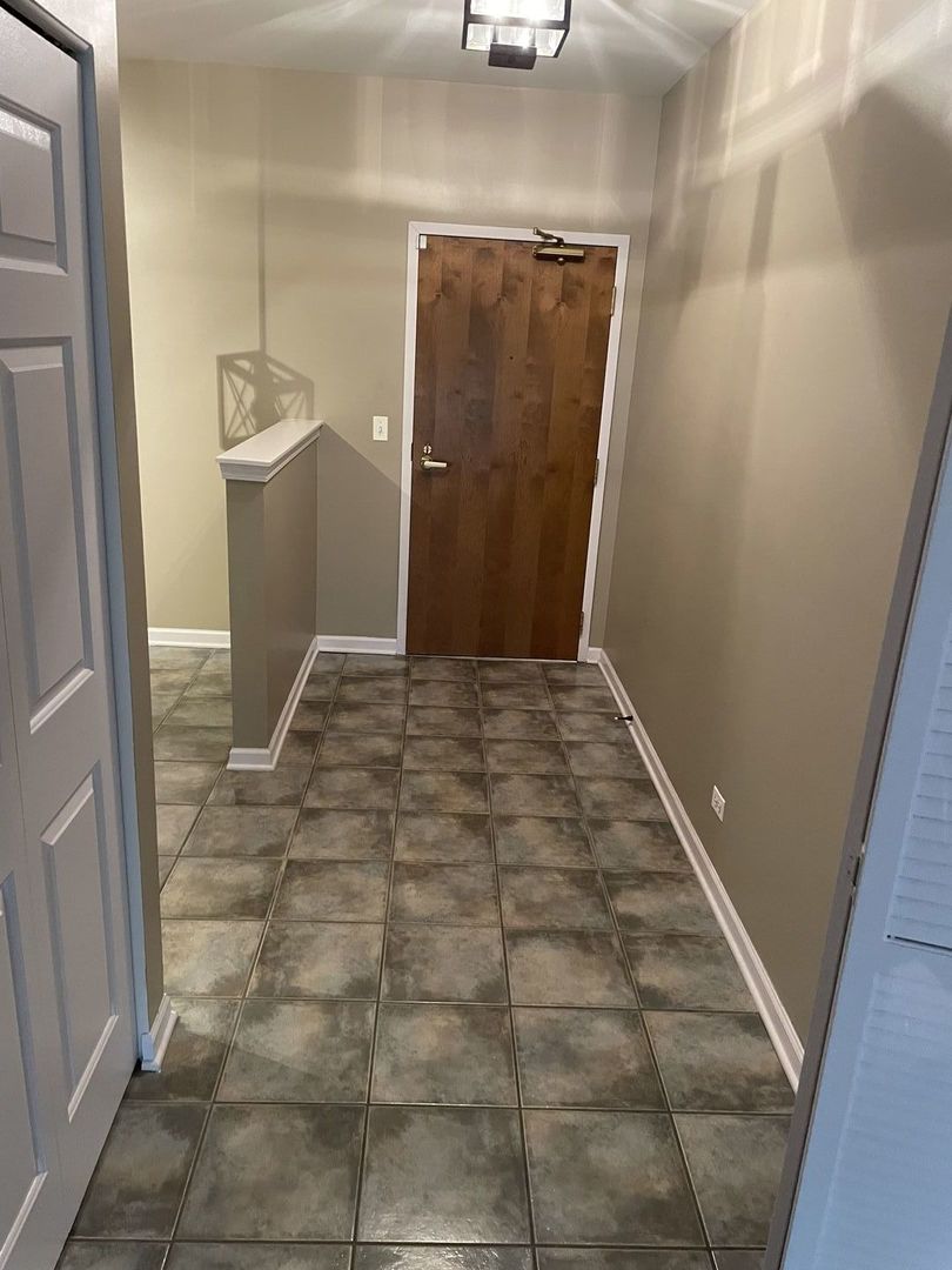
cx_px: 476
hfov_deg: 53.1
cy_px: 635
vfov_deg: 67.3
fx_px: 953
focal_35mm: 26
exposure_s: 1/40
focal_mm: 4.2
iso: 400
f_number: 1.6
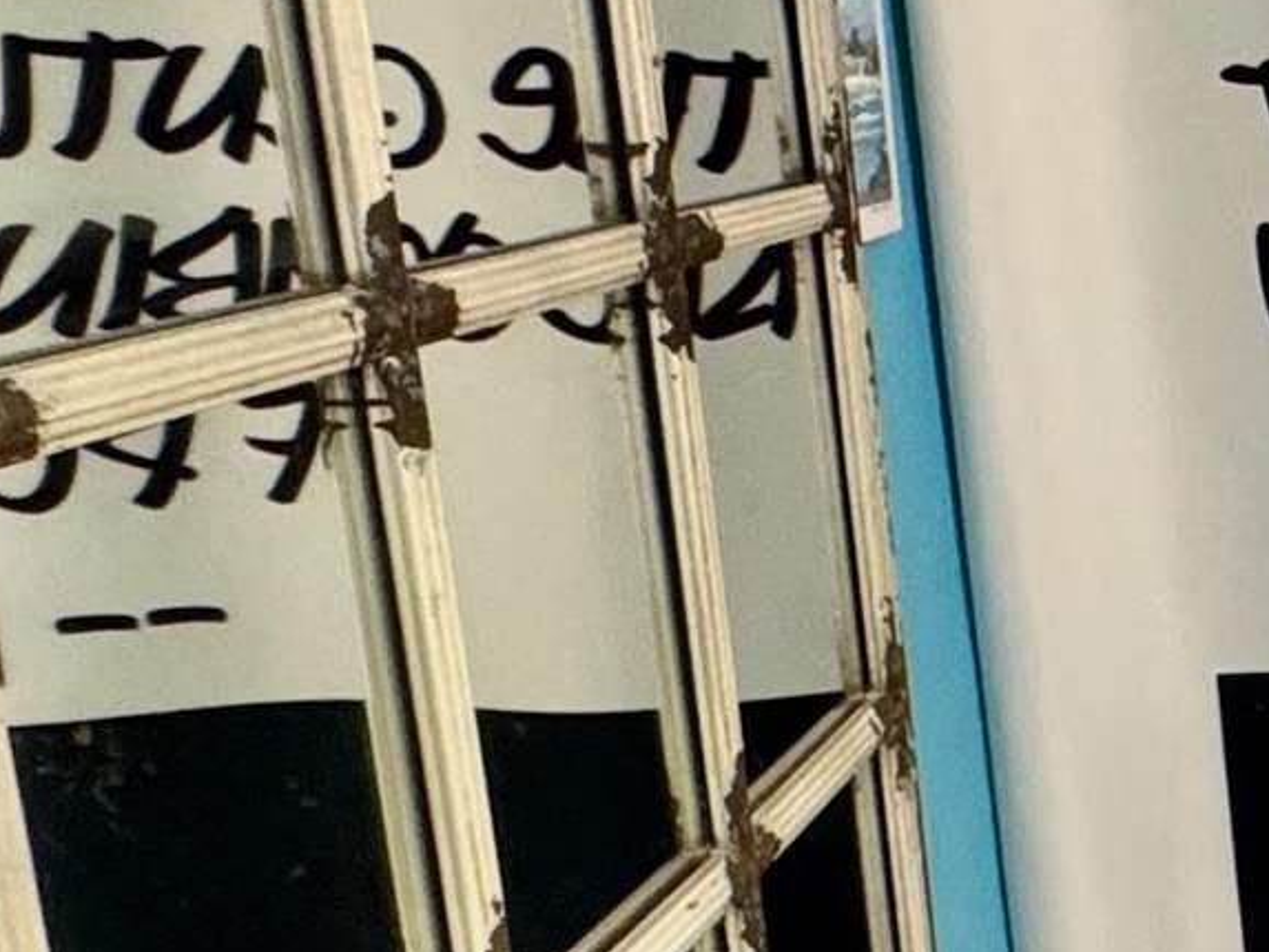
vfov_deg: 19.6
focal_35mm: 75
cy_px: 646
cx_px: 2496
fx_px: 2750
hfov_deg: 18.2
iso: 250
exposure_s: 1/60
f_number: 2.2
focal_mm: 2.22
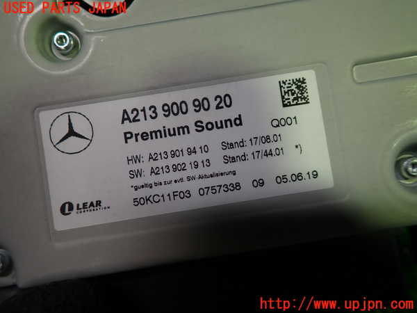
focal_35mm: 25
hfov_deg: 69.4
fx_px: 301
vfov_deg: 54.9
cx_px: 208
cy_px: 156
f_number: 2
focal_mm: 4.5
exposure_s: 1/100
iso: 100
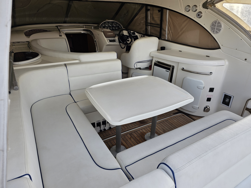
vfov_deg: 58.9
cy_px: 94
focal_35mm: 23
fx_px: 167
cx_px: 126
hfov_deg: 73.9
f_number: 1.7
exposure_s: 1/163
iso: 10
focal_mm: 6.3
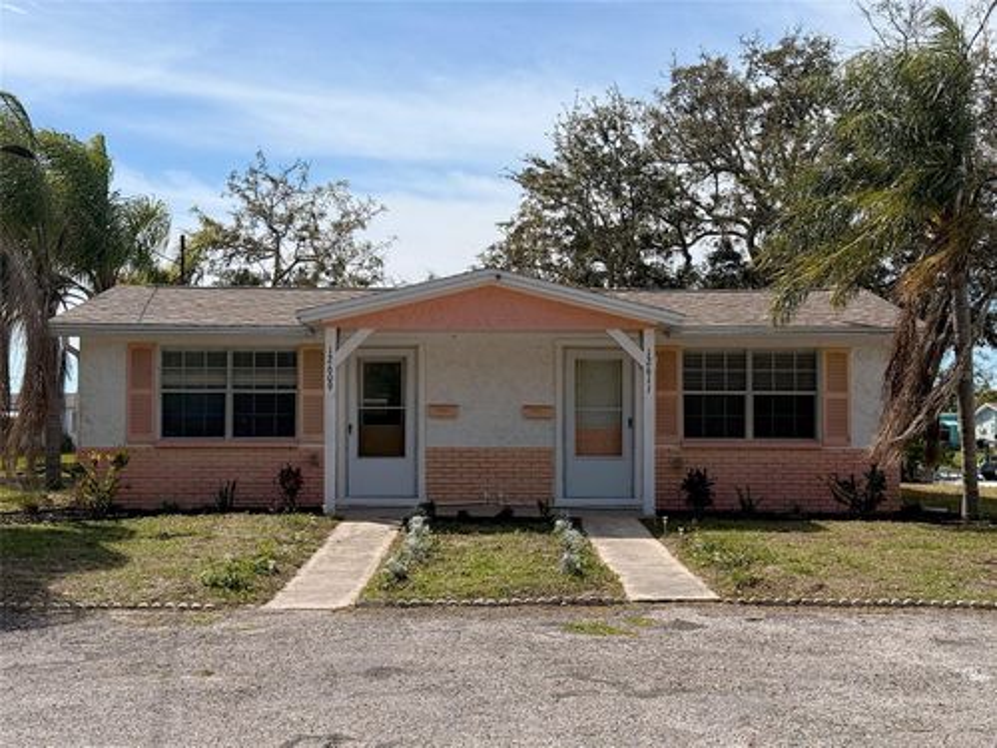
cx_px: 498
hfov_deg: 39.7
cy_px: 374
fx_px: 1382
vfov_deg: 30.3
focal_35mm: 48
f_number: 1.78
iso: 64
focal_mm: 6.76
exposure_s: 1/7874
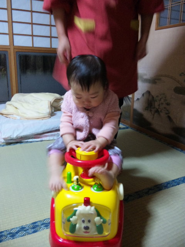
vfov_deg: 61.7
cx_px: 92
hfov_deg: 48.2
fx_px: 207
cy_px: 124
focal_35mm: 29
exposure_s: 1/4
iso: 178
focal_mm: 4.82
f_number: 2.8
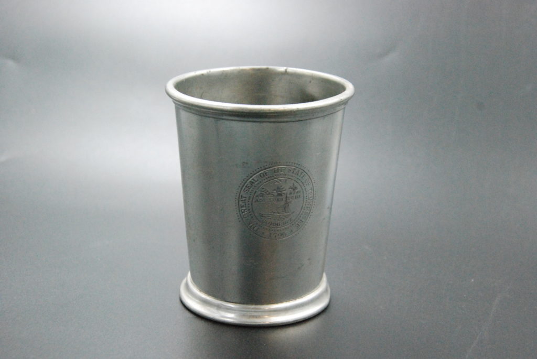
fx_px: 1008
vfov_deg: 20.2
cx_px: 268
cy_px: 180
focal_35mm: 68
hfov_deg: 29.8
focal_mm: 45
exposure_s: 1/200
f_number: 7.1
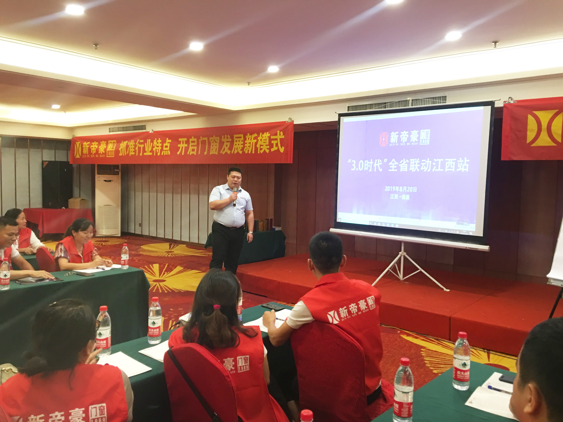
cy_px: 211
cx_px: 282
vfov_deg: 48.2
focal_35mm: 29
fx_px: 472
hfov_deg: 61.7
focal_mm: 4.15
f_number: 2.2
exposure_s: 1/17
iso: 125
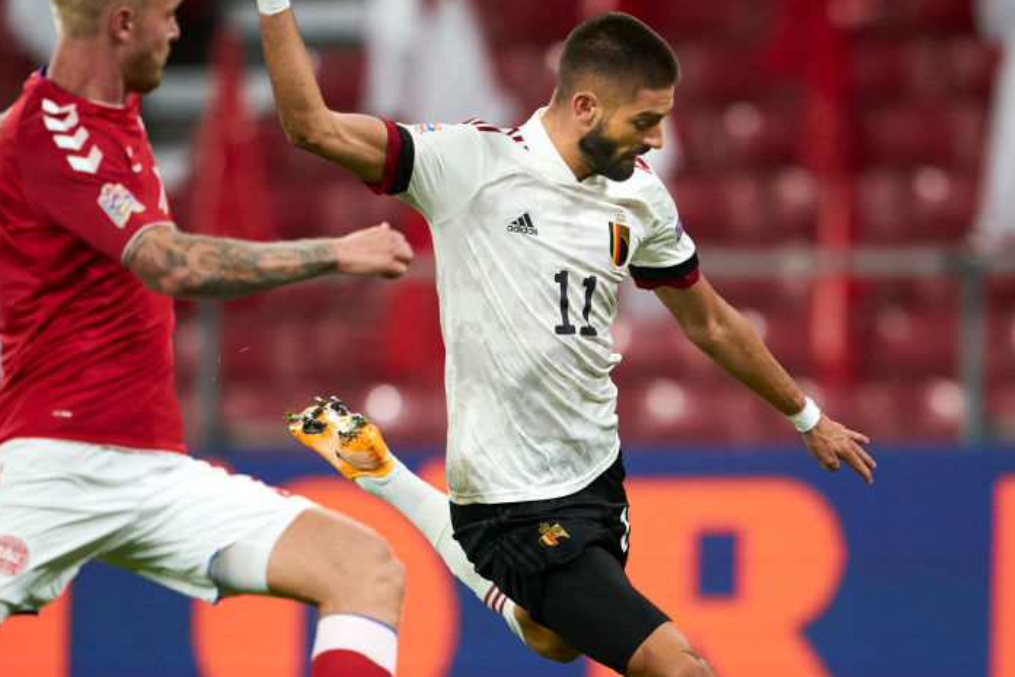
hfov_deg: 2.5
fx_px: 23207
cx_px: 609
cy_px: 443
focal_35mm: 823
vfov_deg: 1.7
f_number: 4
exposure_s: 1/1600
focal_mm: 560
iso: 4000
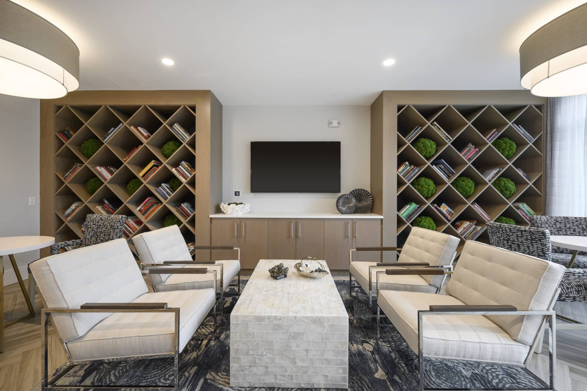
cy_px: 196
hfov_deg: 100.4
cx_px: 294
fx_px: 244
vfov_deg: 77.3
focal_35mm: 15
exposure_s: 1/5
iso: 100
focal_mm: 15
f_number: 7.1
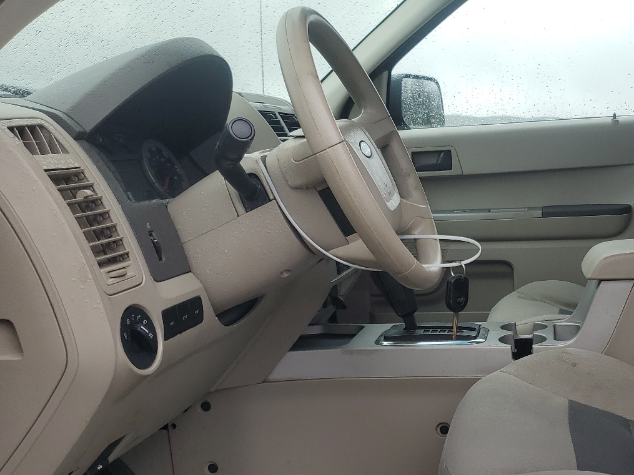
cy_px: 333
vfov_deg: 34.7
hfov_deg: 44.1
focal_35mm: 41
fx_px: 751
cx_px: 483
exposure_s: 1/357
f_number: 1.5
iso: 50
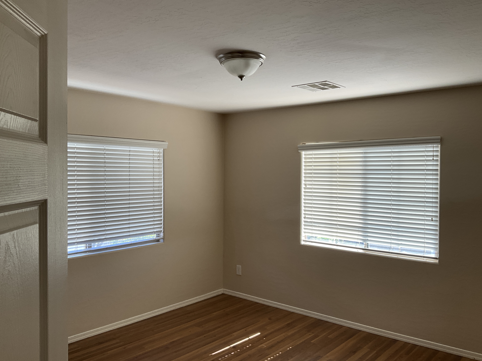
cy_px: 183
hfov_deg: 60.0
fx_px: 418
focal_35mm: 30
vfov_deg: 46.8
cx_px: 244
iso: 50
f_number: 1.8
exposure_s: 1/122
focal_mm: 3
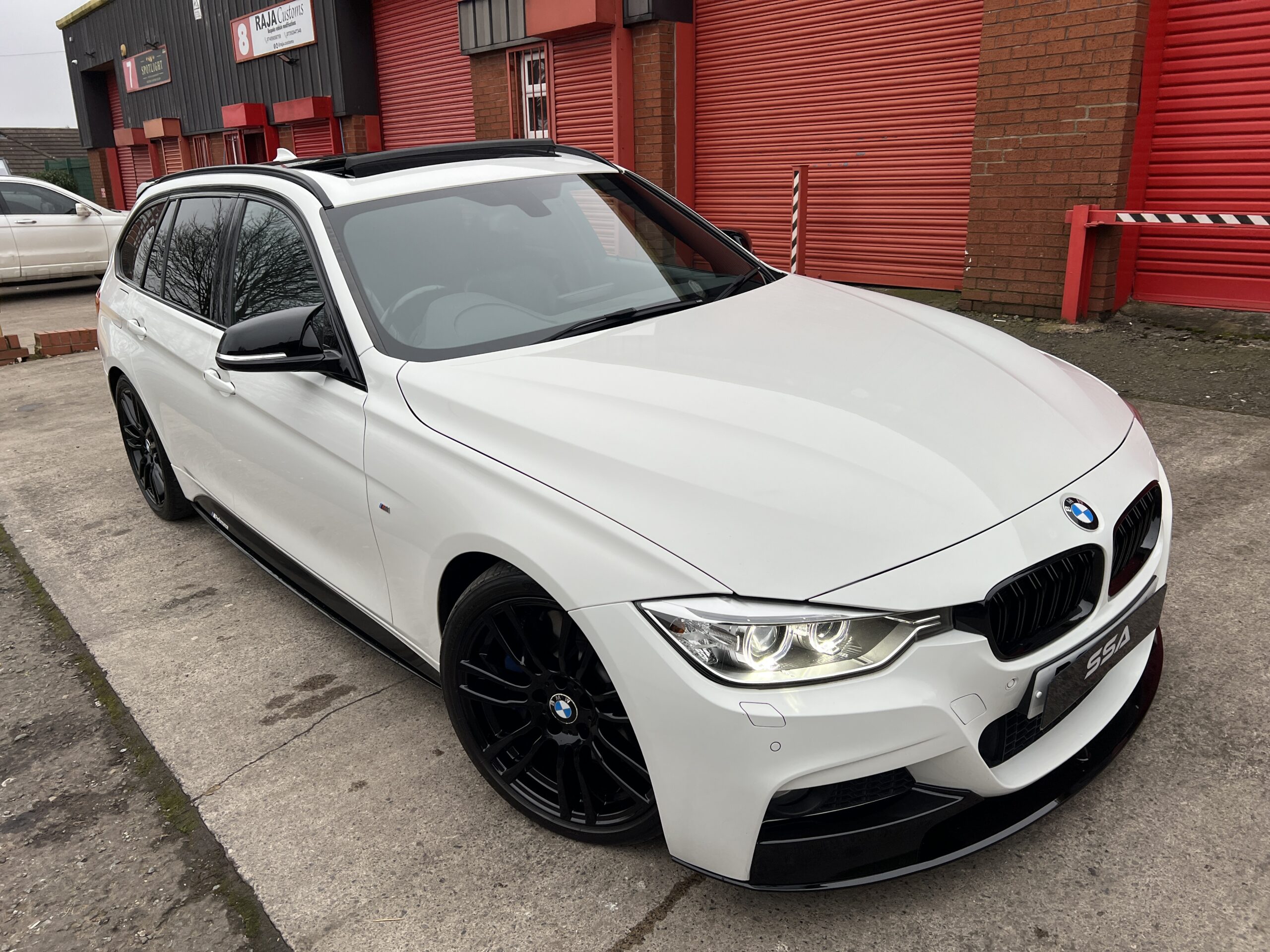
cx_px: 635
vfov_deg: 53.1
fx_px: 954
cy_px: 476
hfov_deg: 67.3
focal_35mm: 26
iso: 50
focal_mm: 5.7
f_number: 1.5
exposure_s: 1/466
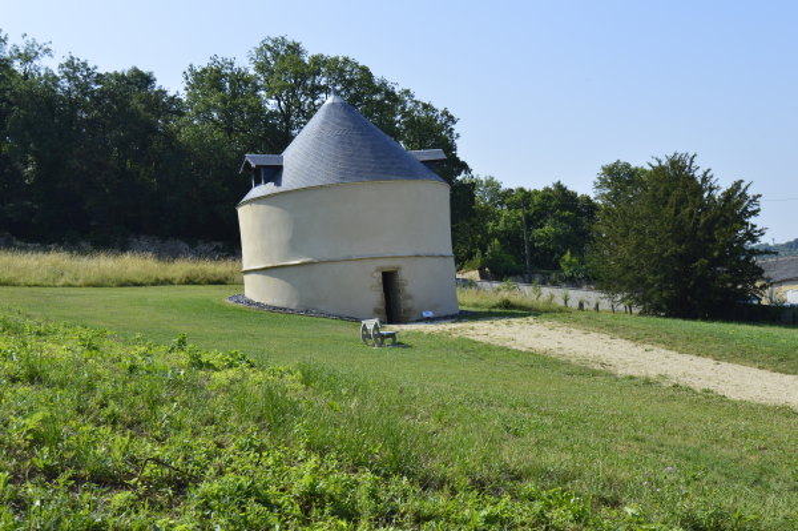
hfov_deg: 45.0
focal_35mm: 44
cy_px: 266
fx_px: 963
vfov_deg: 30.8
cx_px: 399
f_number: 11
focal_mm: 29
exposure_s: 1/500
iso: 360
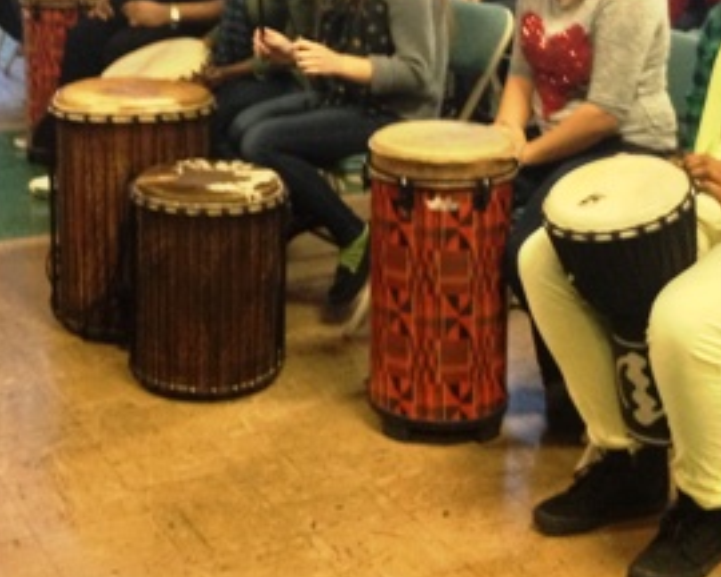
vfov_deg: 18.7
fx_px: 1728
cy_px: 93
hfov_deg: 23.5
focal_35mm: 81
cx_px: 275
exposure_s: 1/20
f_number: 2.4
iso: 320
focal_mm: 4.28
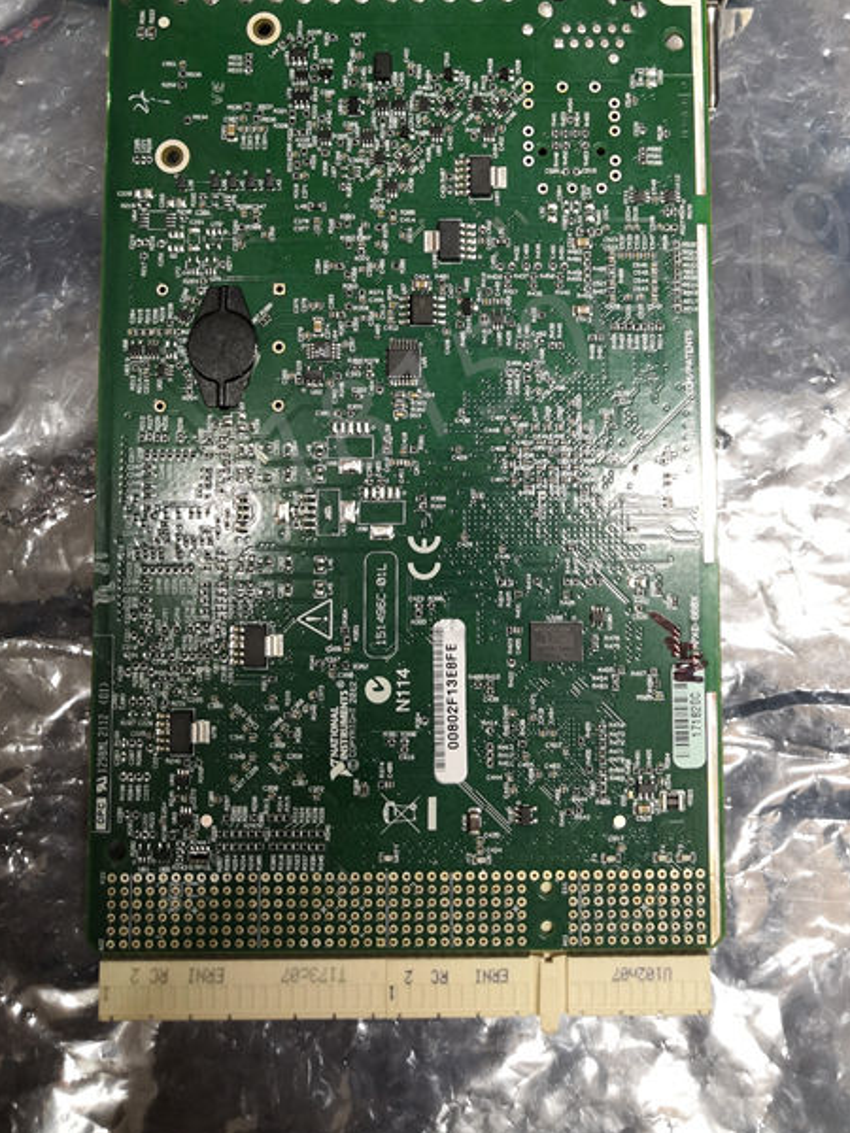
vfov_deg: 50.7
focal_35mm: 36
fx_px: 1179
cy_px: 404
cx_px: 514
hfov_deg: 39.5
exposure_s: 1/36
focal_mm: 3.95
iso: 250
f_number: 1.8
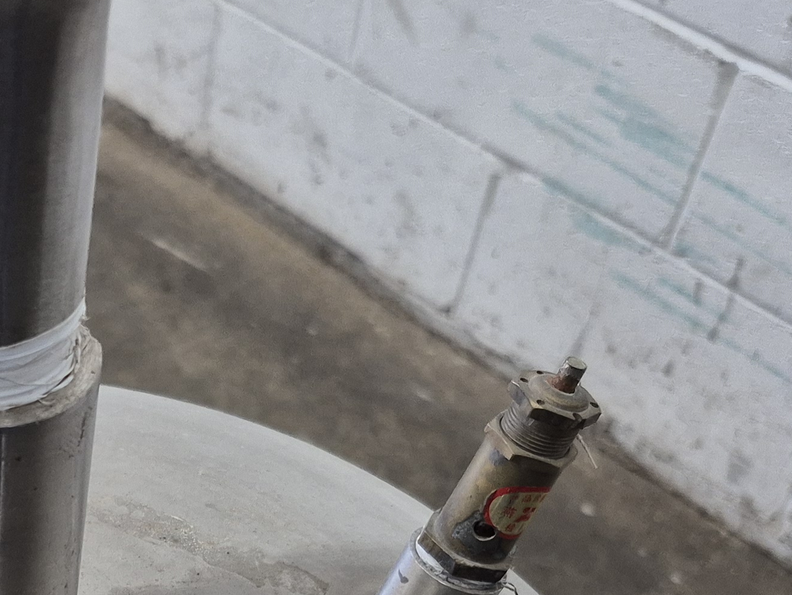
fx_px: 1602
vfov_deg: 19.7
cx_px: -98
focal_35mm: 70
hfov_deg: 25.6
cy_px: 722
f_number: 1.8
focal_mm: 5.4
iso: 200
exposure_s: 1/120
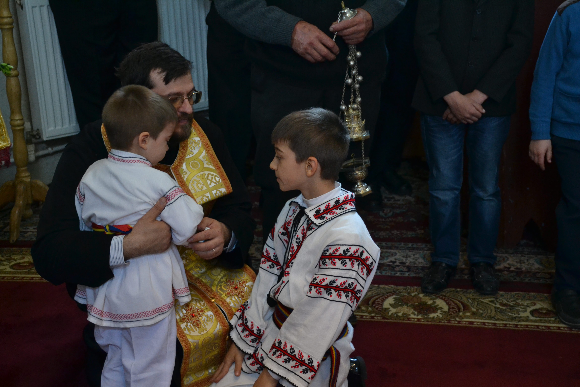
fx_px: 1015
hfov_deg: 31.9
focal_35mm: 63
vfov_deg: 21.6
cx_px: 290
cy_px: 194
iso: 1600
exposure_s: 1/80
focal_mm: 42
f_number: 5
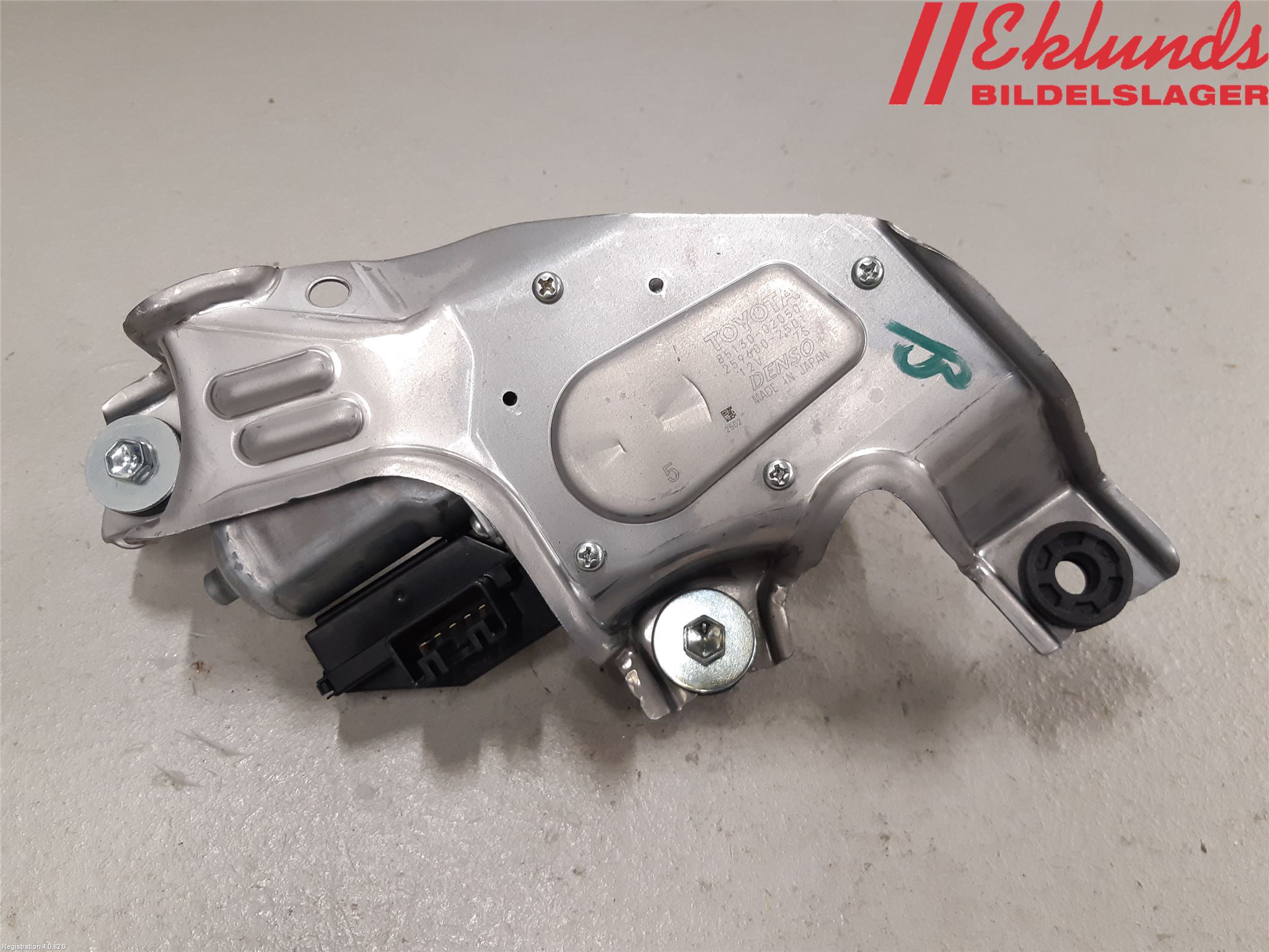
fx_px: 953
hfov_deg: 67.3
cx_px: 634
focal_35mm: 26
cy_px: 476
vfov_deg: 53.1
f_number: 1.7
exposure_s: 1/50
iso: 125
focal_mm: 3.93
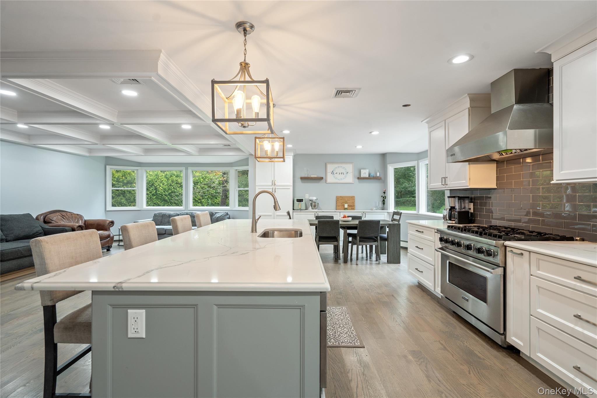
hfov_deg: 96.7
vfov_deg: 73.7
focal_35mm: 16
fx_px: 265
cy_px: 199
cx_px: 298
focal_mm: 16
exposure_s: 1/10
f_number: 5.6
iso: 400
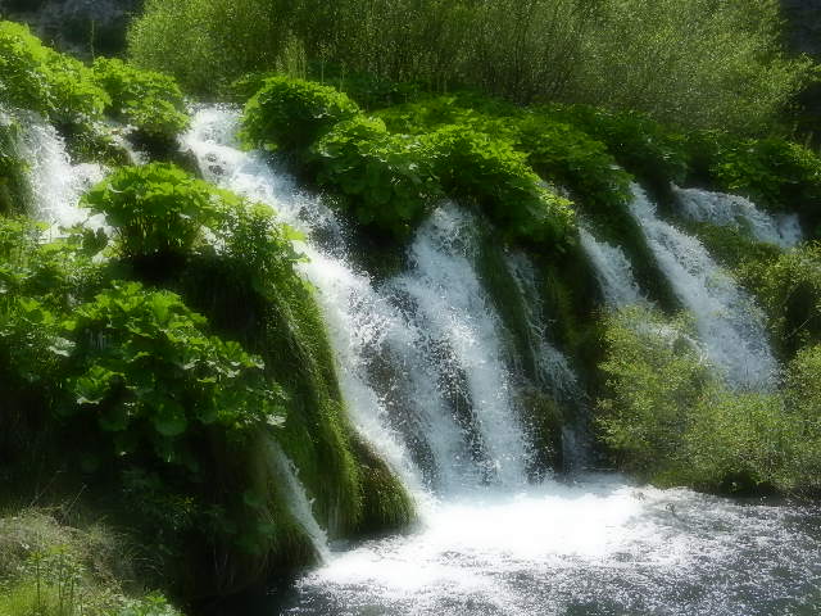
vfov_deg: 32.2
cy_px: 308
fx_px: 1067
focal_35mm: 45
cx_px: 410
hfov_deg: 42.1
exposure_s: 1/800
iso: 160
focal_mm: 8.2
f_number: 4.2
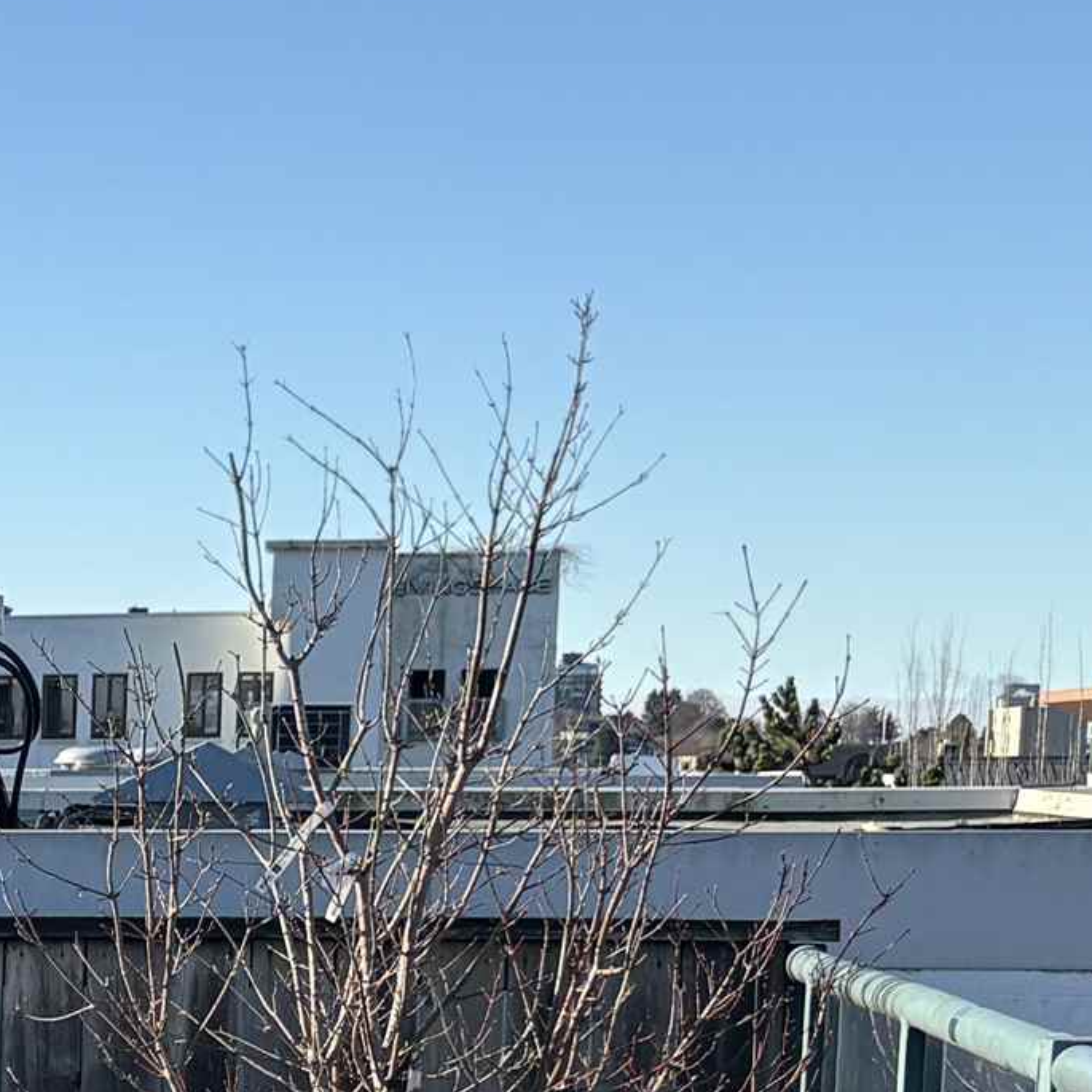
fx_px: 3676
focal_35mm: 103
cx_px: -824
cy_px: 1224
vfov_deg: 16.4
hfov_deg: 14.9
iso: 50
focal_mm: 5.96
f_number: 1.6
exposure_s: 1/2538
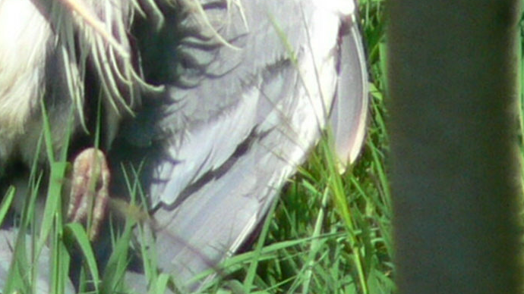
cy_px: 37
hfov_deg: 2.5
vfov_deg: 1.4
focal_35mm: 849
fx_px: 11795
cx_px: 81
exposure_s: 1/500
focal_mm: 88.8
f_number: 3.7
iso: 80
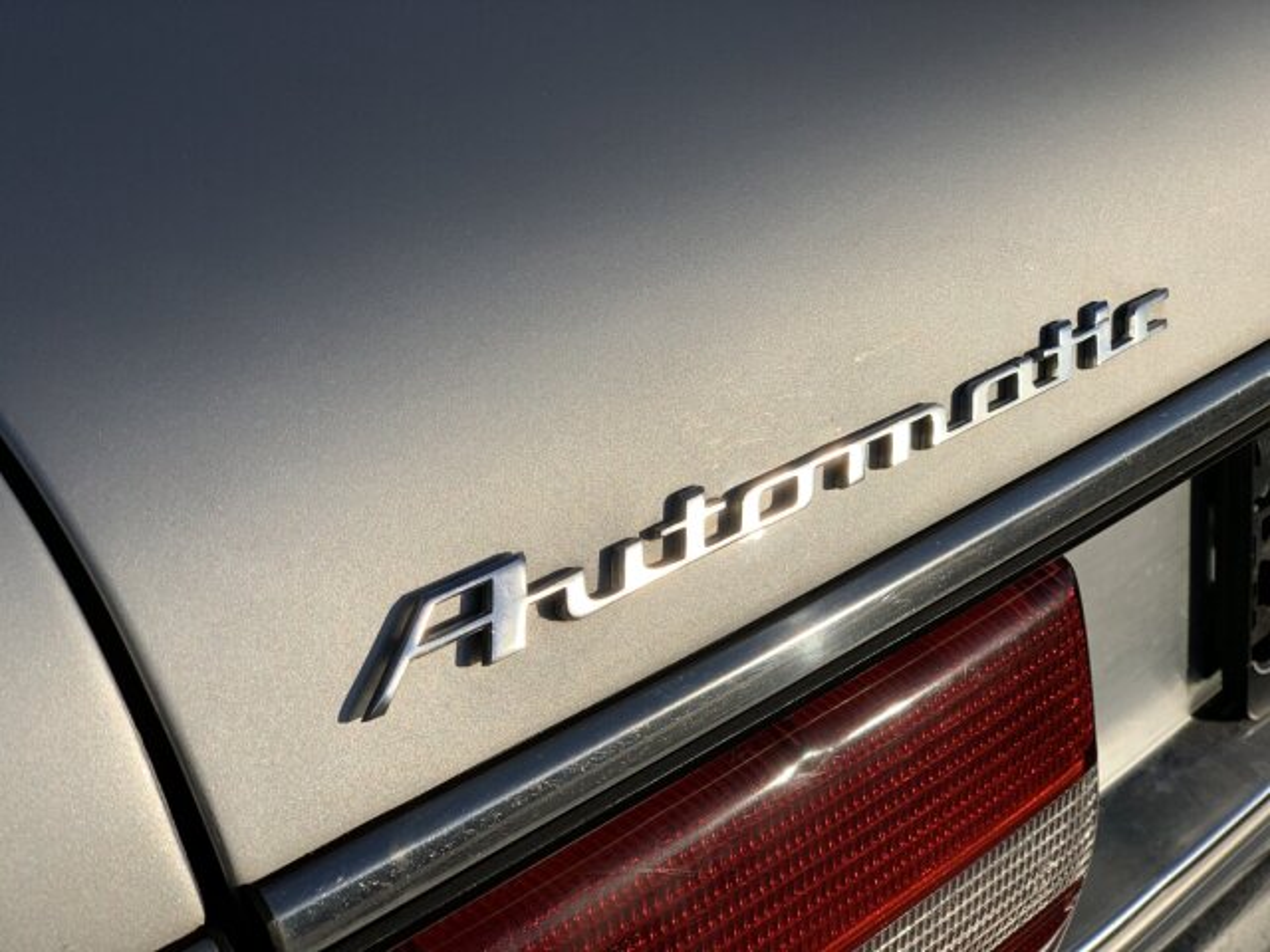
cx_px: 635
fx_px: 1908
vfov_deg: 28.0
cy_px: 476
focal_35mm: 52
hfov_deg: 36.8
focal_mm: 6
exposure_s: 1/3984
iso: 16
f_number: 2.4
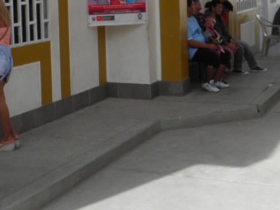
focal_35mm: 81
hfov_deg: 23.9
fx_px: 656
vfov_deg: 17.5
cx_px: 71
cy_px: -28
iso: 50
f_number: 5.7
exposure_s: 1/200
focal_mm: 4.9
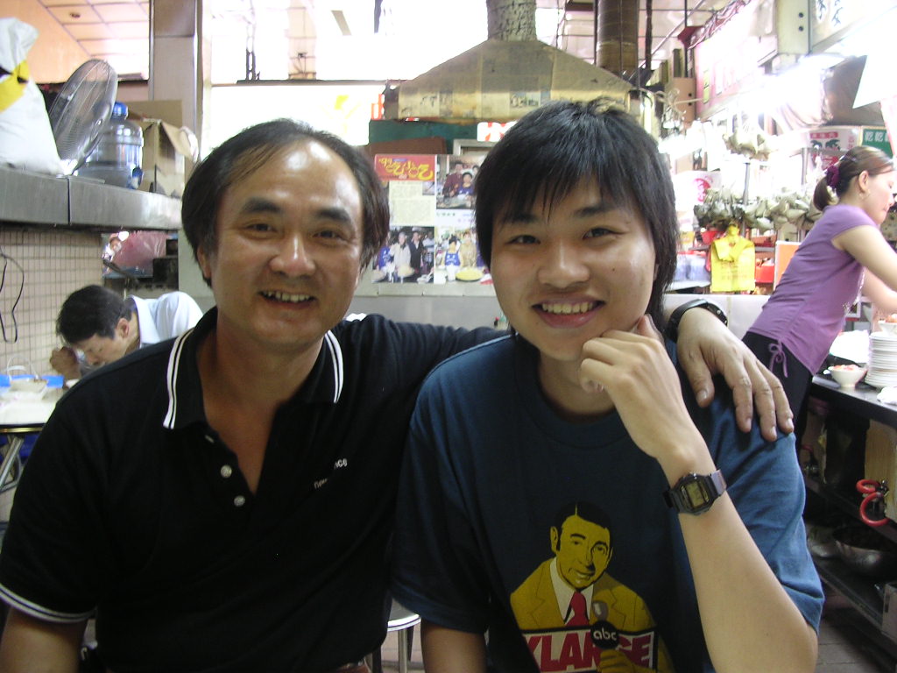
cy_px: 336
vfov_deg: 37.7
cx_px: 448
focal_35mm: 38
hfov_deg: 49.0
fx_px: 985
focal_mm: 5.8
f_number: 2.8
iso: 100
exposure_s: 1/4.9
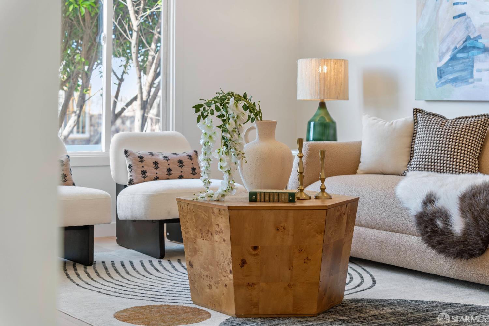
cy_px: 163
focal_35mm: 68
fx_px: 924
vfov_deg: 20.0
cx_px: 244
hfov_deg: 29.7
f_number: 4
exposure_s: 1/60
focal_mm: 68
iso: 320
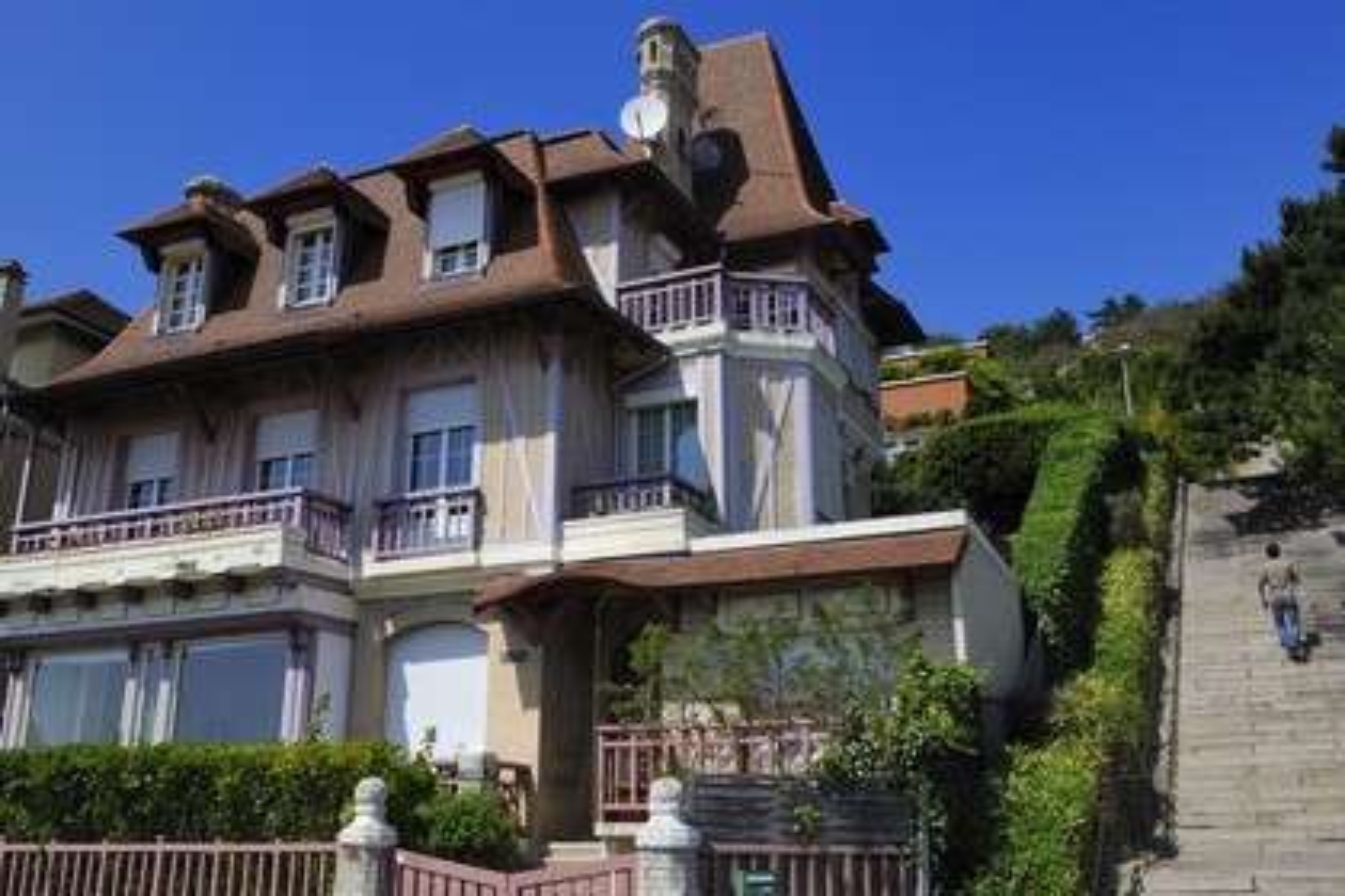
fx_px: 1195
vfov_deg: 41.1
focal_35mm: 32
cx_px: 672
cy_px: 448
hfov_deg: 58.7
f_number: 13
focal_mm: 32
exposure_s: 1/250
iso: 200
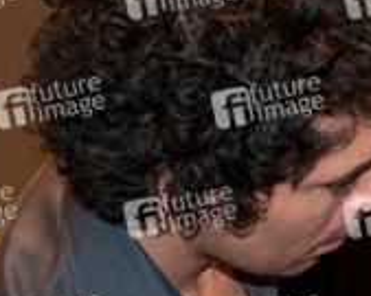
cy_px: 267
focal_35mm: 131
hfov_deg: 14.3
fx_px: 1440
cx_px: 429
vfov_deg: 11.7
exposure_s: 1/100
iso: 320
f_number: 2.8
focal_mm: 35
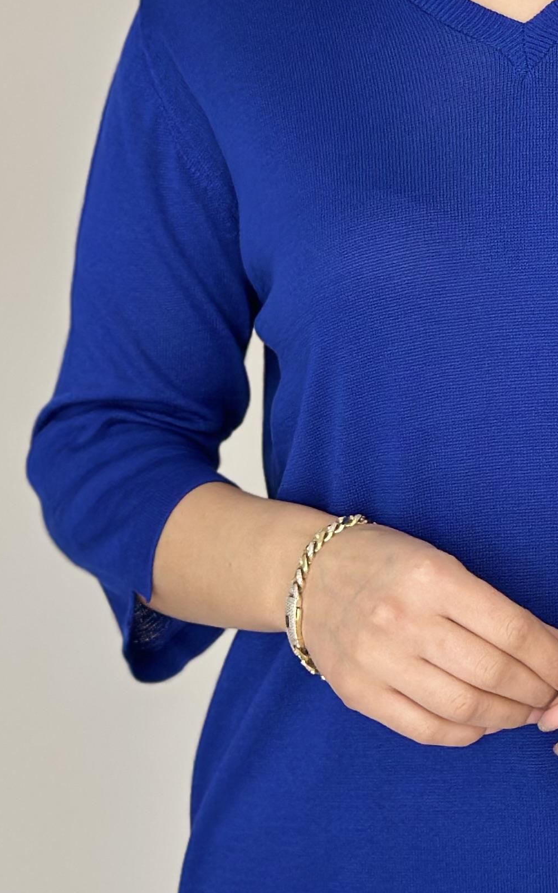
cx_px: 604
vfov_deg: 16.2
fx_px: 3114
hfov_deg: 10.1
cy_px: 204
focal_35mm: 128
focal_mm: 6.86
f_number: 1.78
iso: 80
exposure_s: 1/351
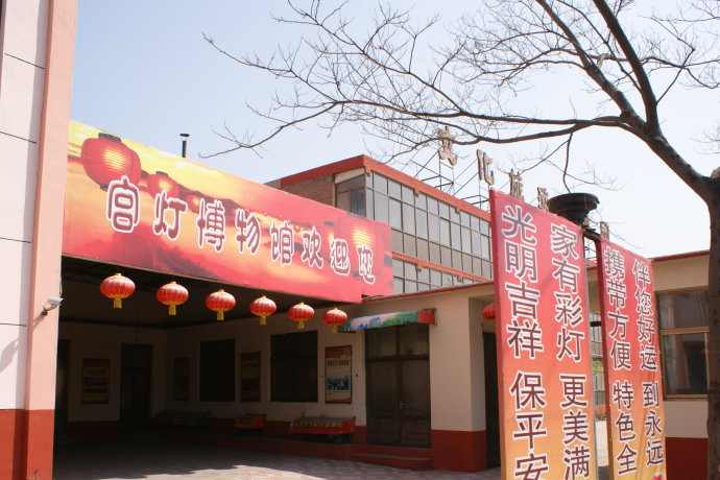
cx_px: 360
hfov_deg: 61.9
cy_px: 240
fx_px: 600
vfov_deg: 43.6
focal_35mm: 30
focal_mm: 20
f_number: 11
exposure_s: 1/80
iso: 100
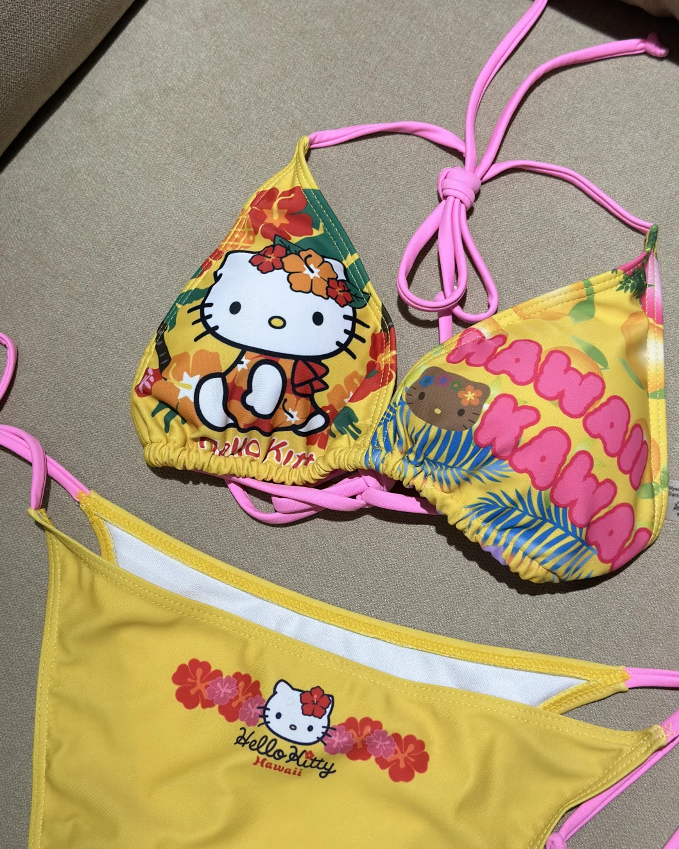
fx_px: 1281
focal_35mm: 51
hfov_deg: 29.7
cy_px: 436
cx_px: 340
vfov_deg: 36.7
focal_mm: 6.86
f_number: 1.78
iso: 80
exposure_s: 1/100
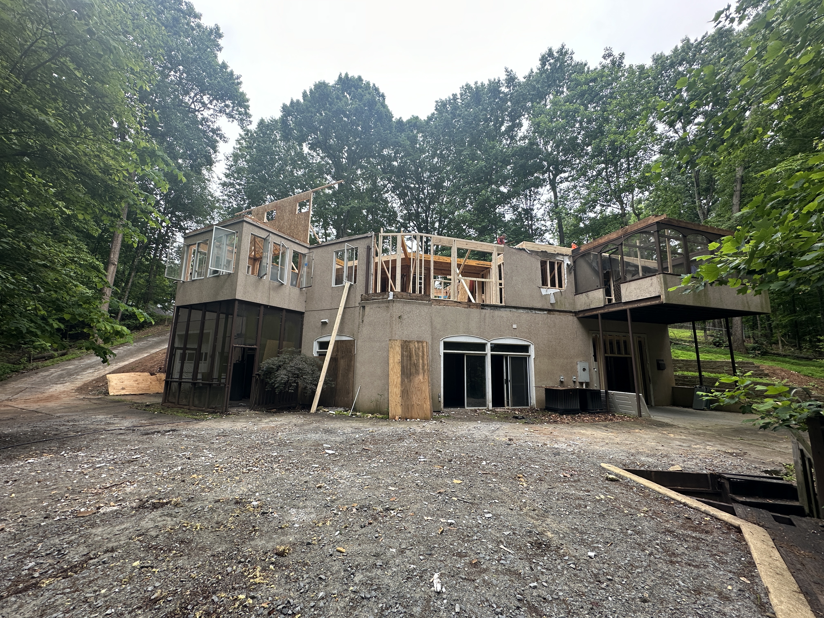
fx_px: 333
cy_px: 309
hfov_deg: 102.1
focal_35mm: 14
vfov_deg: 85.7
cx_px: 412
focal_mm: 2.22
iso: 40
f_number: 2.2
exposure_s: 1/159
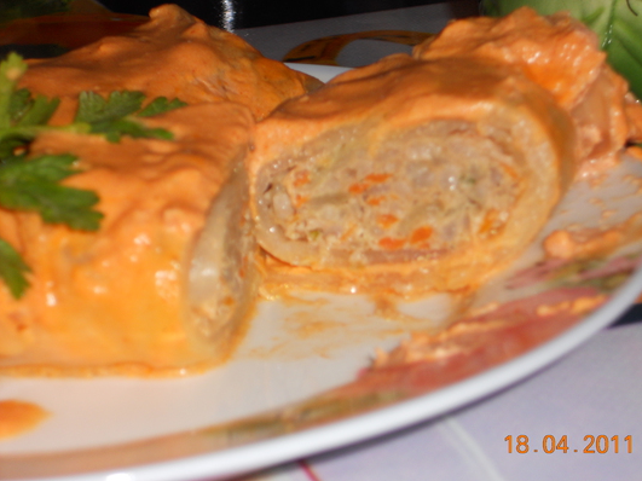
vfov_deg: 13.2
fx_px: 2077
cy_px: 247
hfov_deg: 17.6
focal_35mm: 112
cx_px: 331
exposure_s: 1/60
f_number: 5.9
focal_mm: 19.6
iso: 80
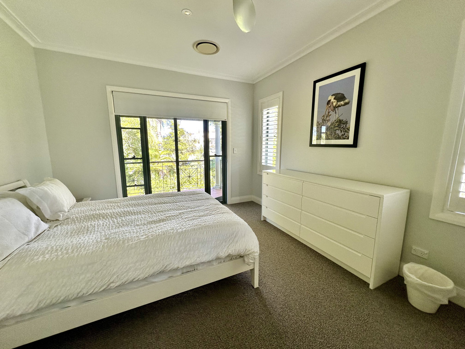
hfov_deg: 102.1
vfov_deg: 85.7
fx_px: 188
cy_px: 174
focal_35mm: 14
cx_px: 232
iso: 80
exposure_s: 1/99
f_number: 2.2
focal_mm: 2.22
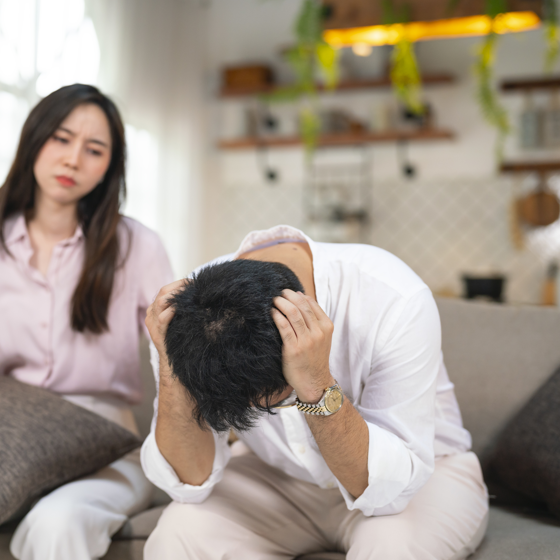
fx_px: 1171
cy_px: 279
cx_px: 164
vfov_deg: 26.9
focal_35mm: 64
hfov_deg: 26.6
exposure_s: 1/500
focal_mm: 50
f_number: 2
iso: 500
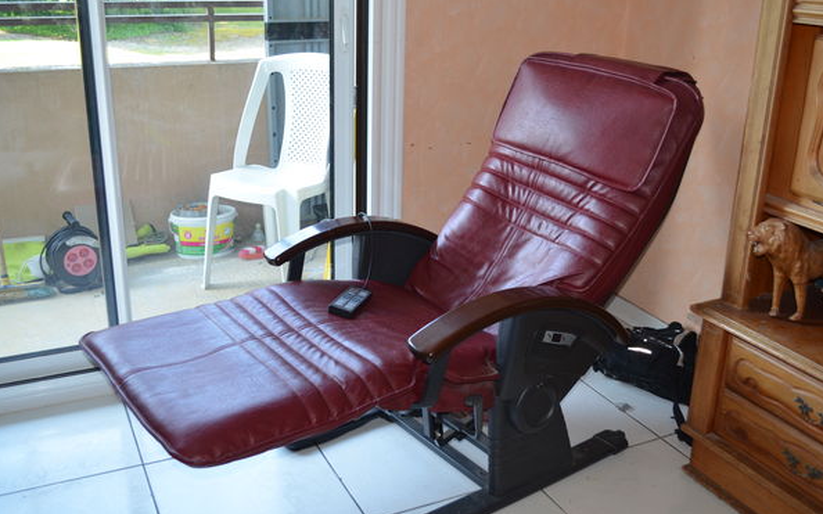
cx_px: 410
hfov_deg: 52.8
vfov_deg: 34.4
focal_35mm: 37
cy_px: 250
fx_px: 830
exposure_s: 1/60
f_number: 4
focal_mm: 24
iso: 500
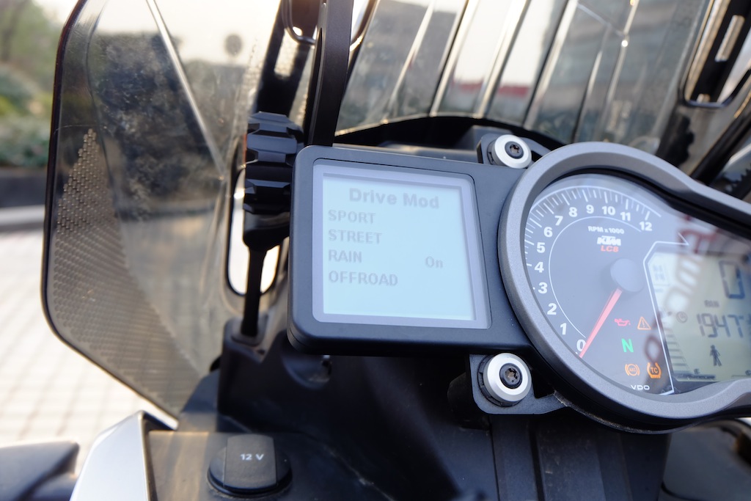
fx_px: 605
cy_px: 250
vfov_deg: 45.0
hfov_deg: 63.7
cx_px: 376
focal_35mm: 29
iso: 400
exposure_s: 1/125
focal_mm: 19.2
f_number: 5
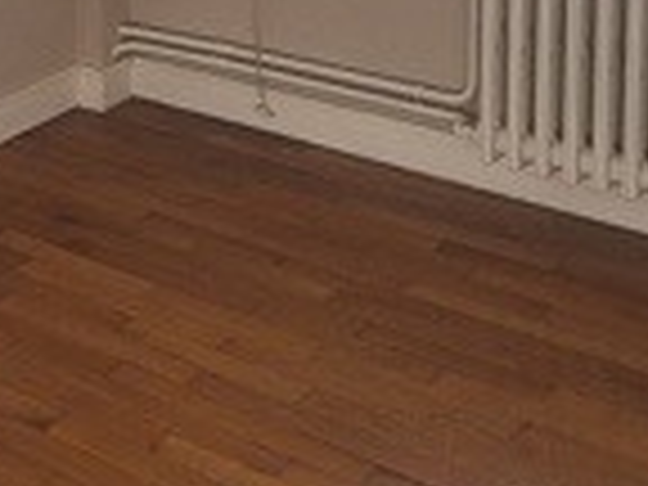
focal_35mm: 72
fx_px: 1348
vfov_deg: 17.7
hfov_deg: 25.1
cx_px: -72
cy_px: -297
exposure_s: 1/267
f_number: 2.2
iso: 50
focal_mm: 2.2
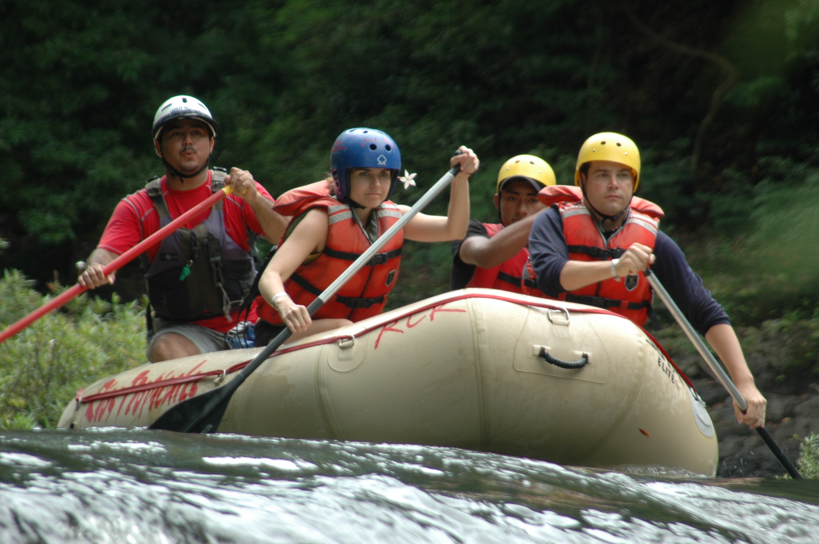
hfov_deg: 6.3
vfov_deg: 4.2
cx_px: 410
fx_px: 7499
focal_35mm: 330
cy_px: 272
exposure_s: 1/100
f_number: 6.3
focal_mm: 220
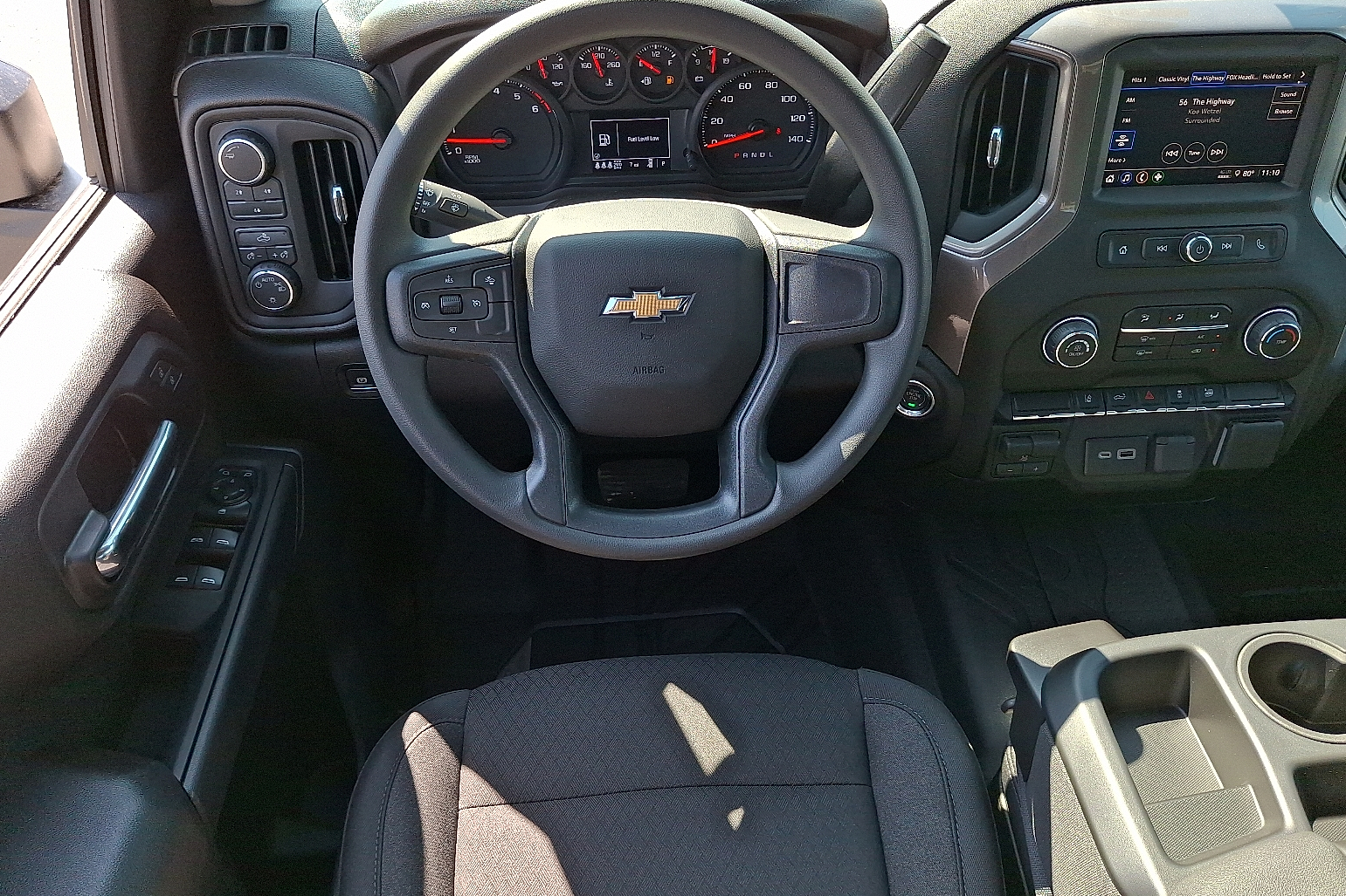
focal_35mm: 27
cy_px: 449
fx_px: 1009
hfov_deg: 67.4
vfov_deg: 47.9
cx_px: 673
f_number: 1.8
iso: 30
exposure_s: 1/278
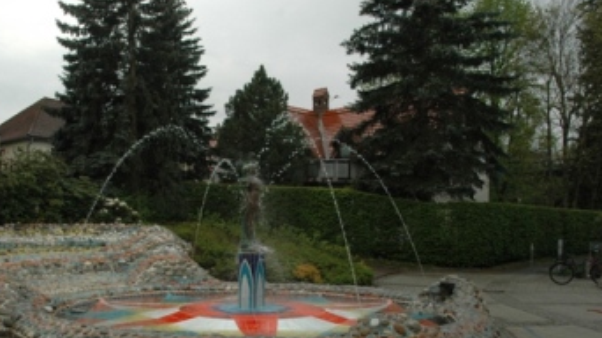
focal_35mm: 37
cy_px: 250
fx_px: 590
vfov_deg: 31.4
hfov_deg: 53.5
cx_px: 227
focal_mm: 18
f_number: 9
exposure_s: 1/320
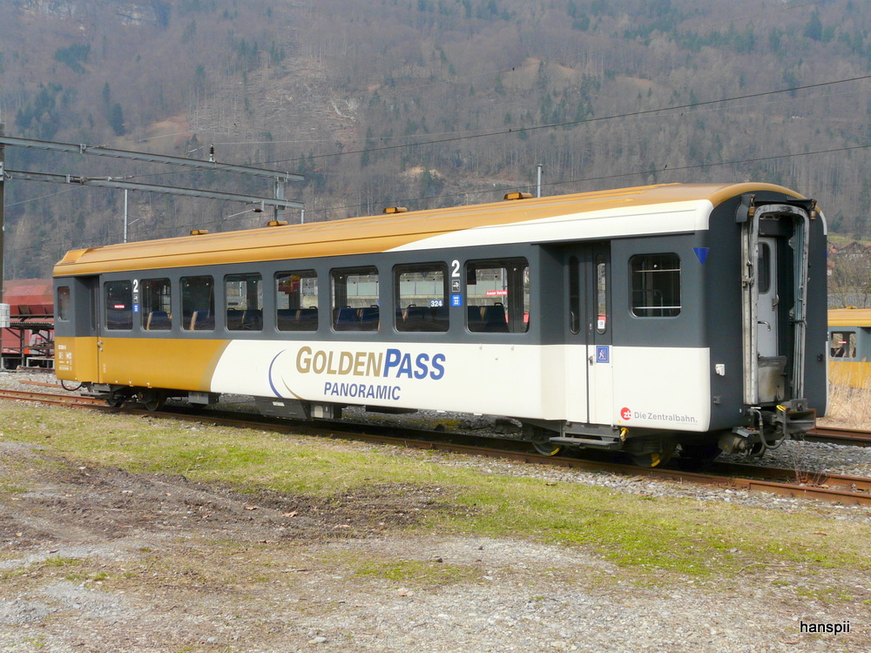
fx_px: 1208
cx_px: 436
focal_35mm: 48
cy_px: 326
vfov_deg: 30.3
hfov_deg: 39.7
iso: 100
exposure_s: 1/500
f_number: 5.6
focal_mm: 7.9
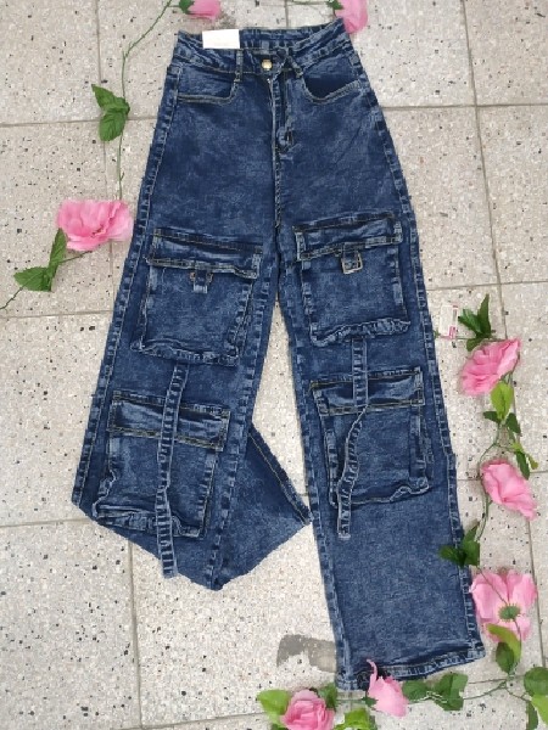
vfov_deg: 67.3
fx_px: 549
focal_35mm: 26
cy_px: 365
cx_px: 274
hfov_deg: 53.1
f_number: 1.8
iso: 200
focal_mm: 3.98
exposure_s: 1/30
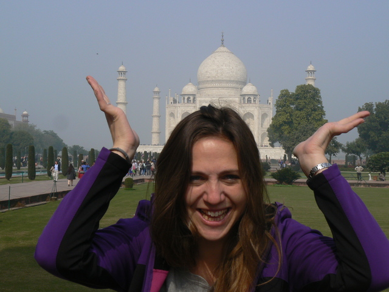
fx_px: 618
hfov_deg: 34.9
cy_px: 146
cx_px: 194
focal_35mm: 55
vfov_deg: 26.6
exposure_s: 1/400
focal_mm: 9.2
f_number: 7.1
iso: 80
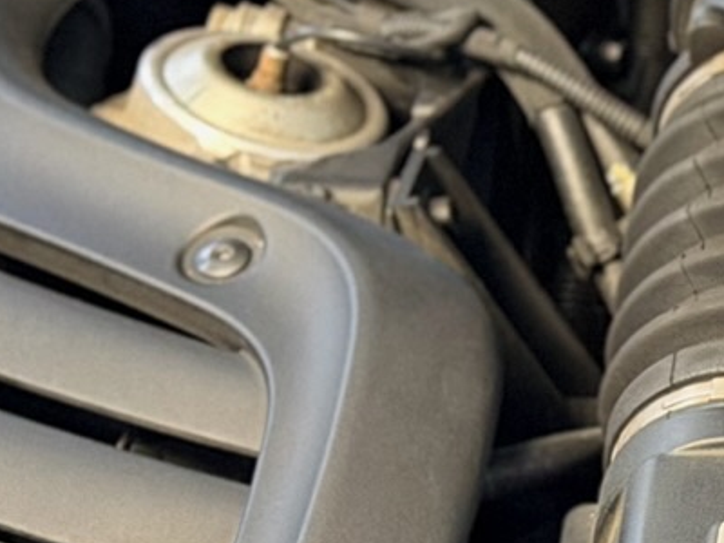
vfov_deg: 6.0
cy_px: 494
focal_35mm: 246
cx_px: 1687
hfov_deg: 7.6
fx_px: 5145
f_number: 1.78
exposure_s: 1/25
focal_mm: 6.76
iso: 500
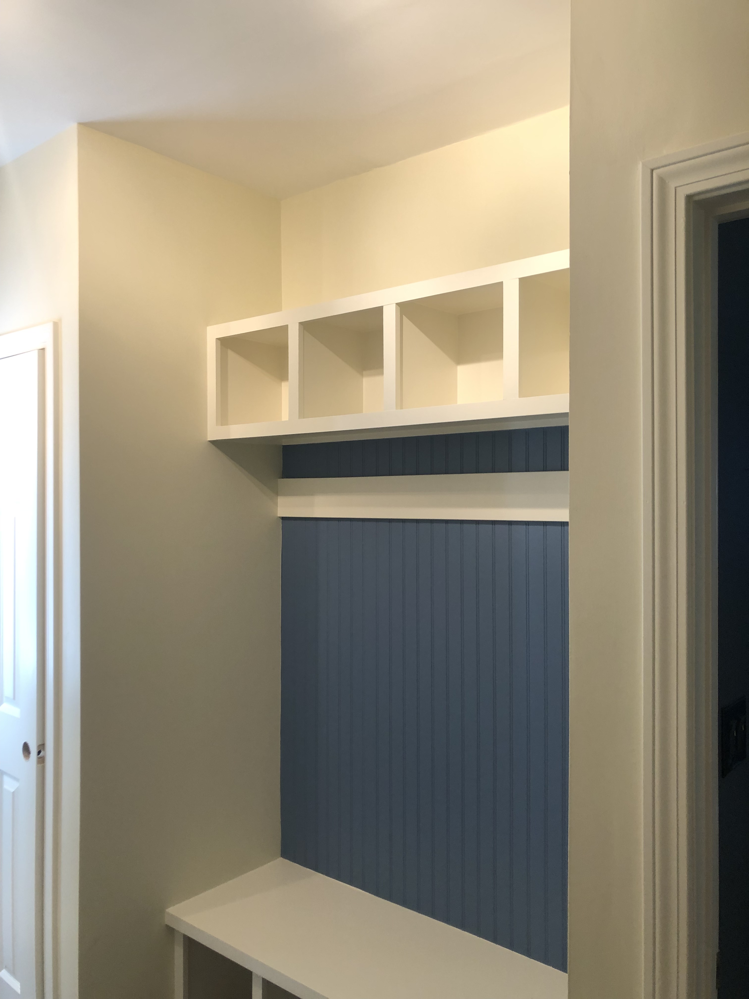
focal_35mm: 28
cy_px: 500
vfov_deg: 63.4
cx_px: 374
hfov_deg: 49.7
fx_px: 808
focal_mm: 3.99
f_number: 1.8
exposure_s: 1/24
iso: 32
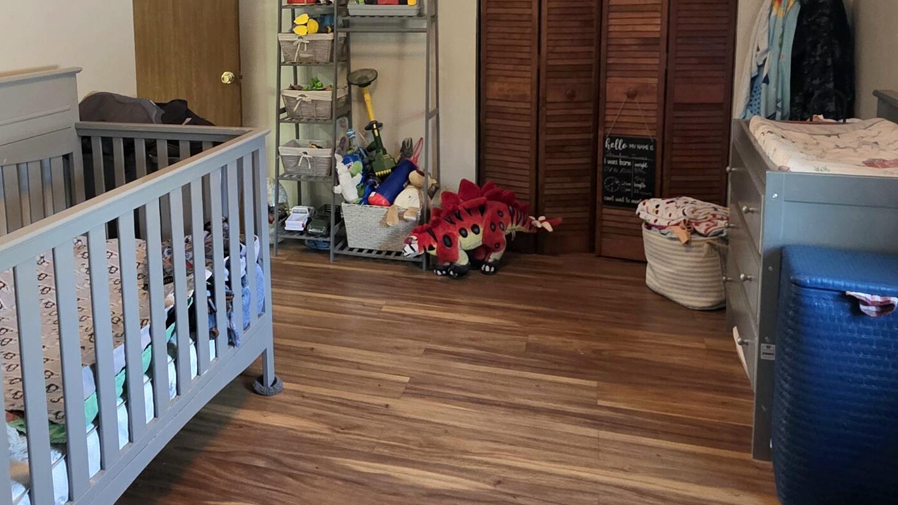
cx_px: 359
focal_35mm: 30
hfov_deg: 63.7
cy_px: 89
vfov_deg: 37.3
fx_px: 714
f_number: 1.9
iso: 500
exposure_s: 1/60.2
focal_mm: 2.2
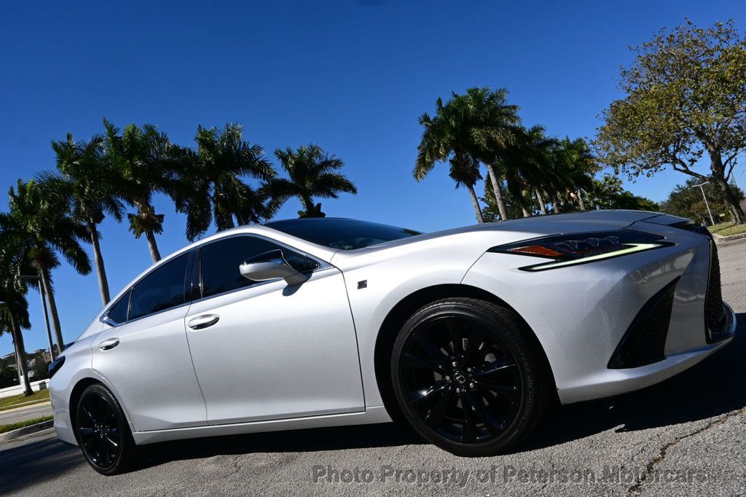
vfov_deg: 53.1
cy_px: 248
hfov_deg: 73.8
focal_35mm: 24
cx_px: 373
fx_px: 497
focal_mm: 16
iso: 100
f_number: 9
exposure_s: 1/320
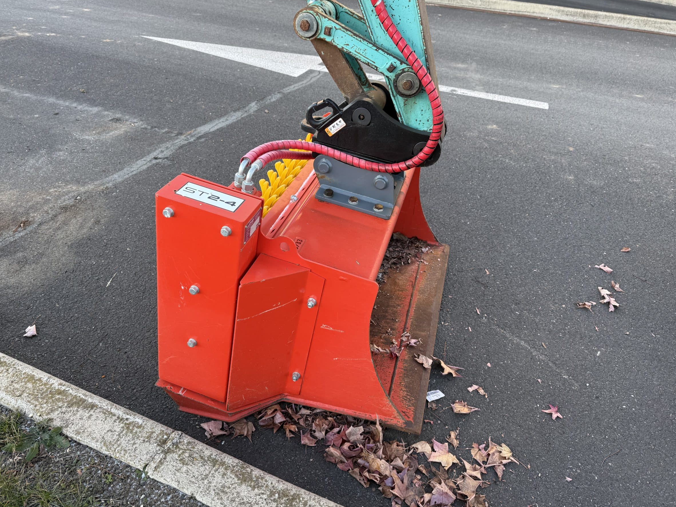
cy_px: 234
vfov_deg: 53.0
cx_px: 320
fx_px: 508
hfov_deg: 67.3
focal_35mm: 26
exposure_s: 1/165
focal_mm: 6.76
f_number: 1.78
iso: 100
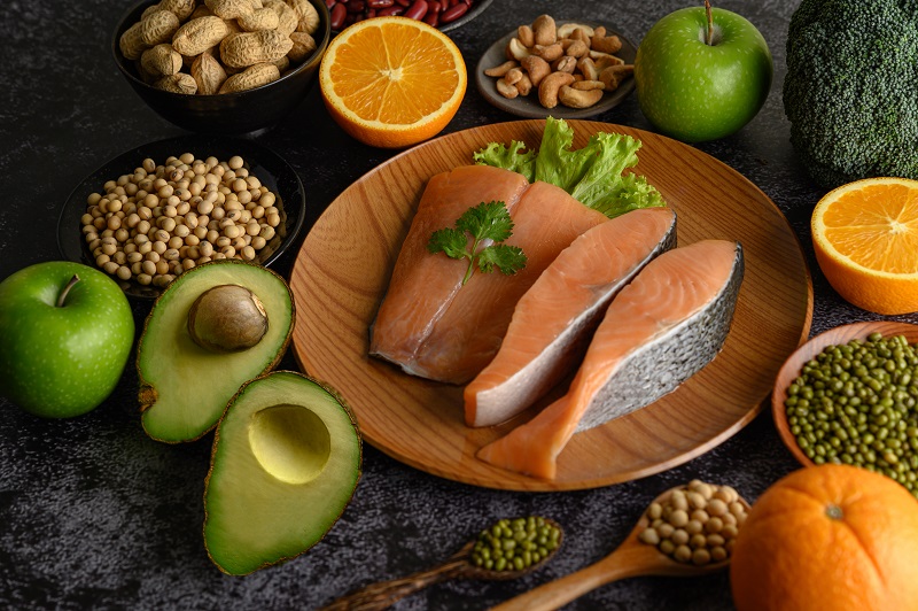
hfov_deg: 33.4
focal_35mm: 60
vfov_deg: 22.6
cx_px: 459
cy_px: 306
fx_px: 1529
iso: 100
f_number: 8
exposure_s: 1/125
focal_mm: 60
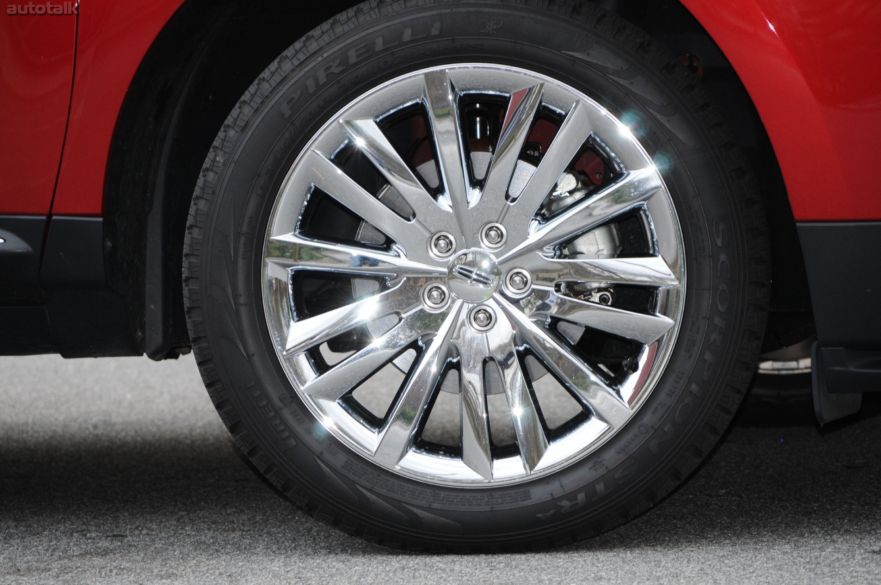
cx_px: 440
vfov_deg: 5.7
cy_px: 292
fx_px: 5867
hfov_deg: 8.6
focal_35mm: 240
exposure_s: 1/60
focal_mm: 160
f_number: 8
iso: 500
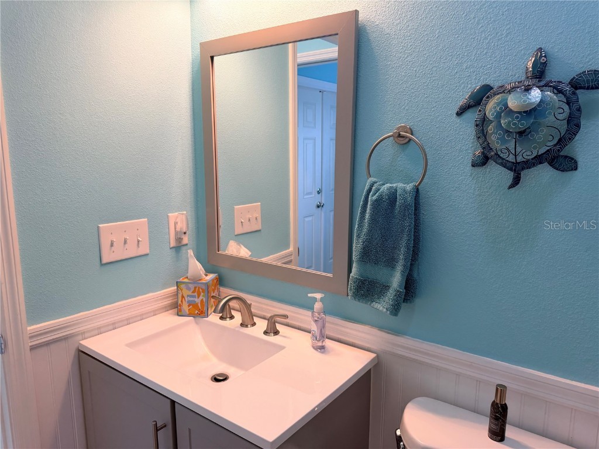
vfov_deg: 56.8
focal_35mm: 24
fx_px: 415
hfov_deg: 71.6
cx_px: 300
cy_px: 224
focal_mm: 6.76
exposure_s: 1/121
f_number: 1.78
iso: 160
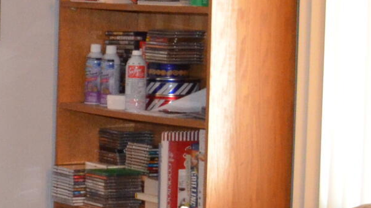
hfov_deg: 11.2
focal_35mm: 186
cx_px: -177
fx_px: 1829
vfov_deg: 6.5
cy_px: 213
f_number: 4
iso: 2500
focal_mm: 24
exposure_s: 1/60
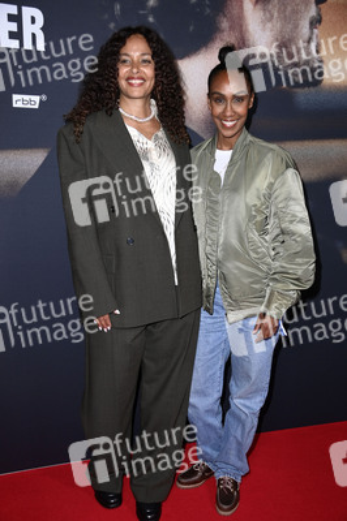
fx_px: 637
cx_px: 174
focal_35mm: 44
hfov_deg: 30.5
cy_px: 260
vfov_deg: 44.5
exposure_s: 1/250
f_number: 5.6
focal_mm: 44
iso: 1000
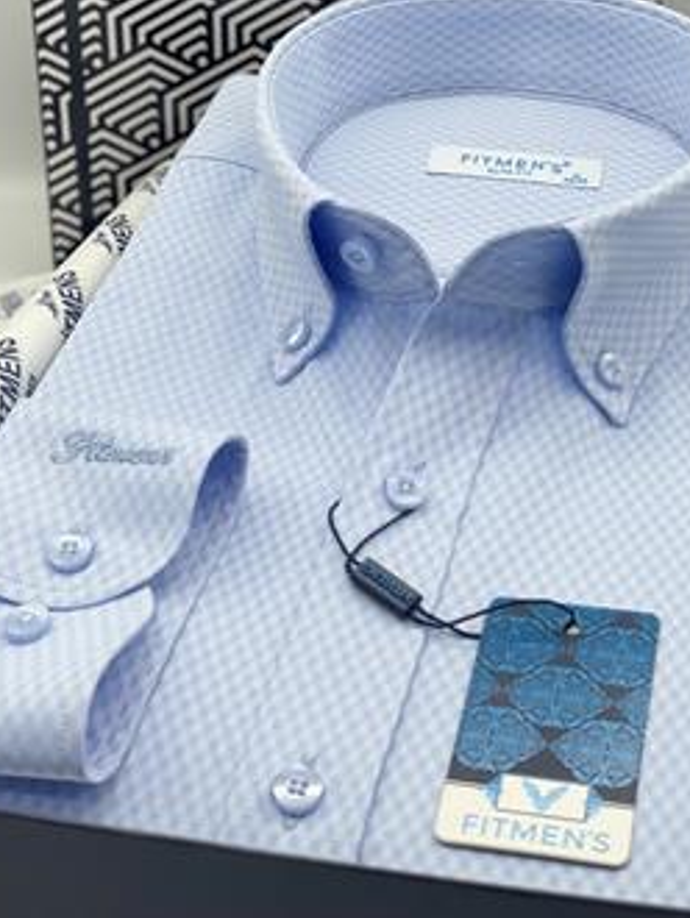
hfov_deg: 22.6
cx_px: 395
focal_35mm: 65
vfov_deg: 29.7
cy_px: 346
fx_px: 1725
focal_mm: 6
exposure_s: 1/166
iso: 25
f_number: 2
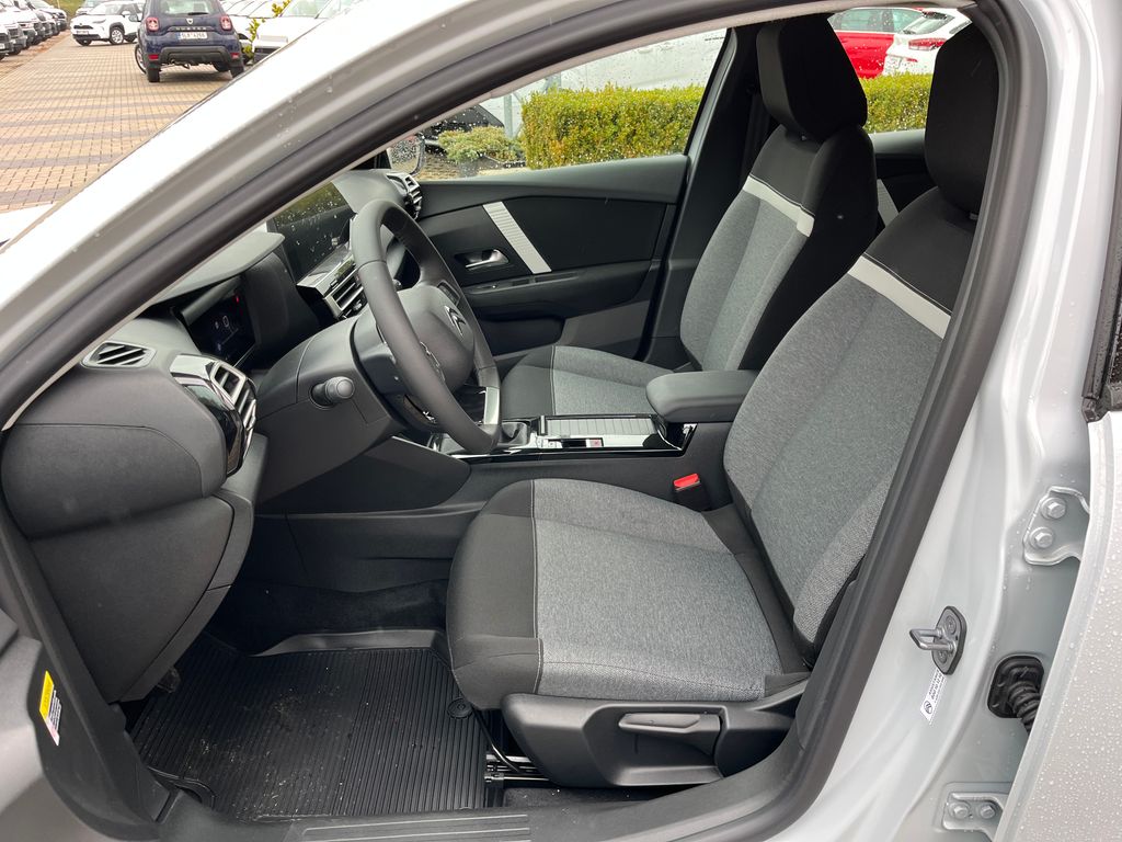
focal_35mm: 26
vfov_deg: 53.1
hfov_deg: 67.3
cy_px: 421
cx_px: 561
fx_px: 843
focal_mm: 5.1
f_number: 1.6
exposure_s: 1/122
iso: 80
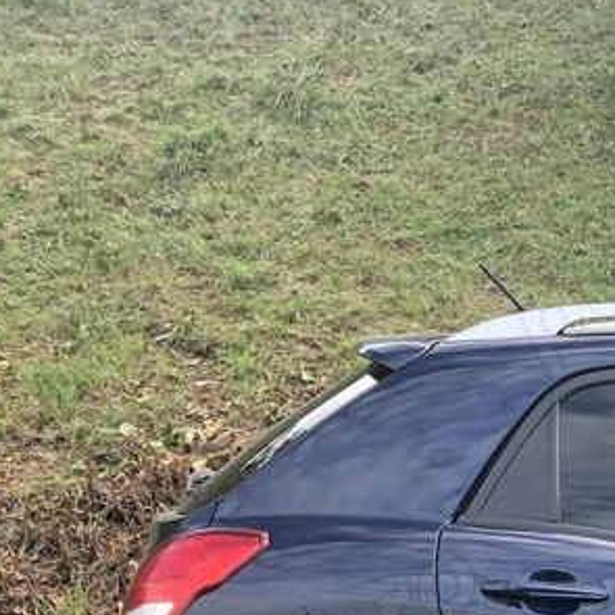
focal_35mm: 84
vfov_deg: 19.3
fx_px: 1688
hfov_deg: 17.9
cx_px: 982
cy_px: 757
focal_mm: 3.99
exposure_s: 1/123
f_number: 1.8
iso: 20
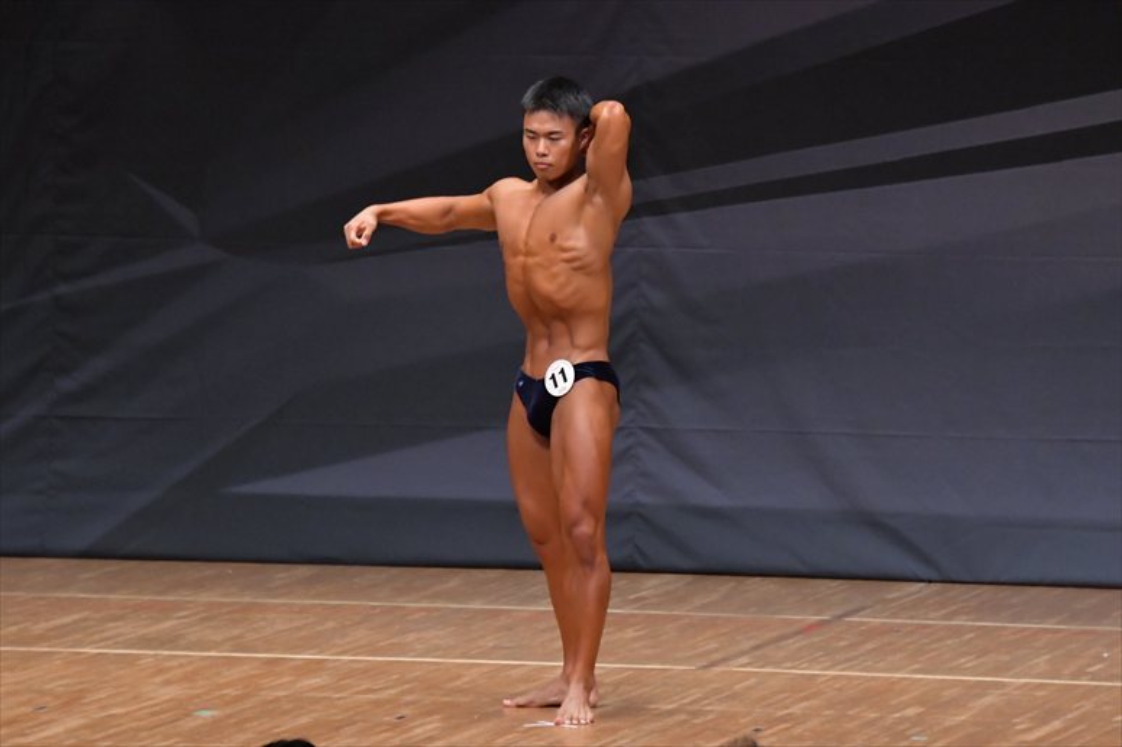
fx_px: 8878
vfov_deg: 4.8
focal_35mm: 285
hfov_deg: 7.2
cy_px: 374
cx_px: 561
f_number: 5.6
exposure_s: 1/400
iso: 6400
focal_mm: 190
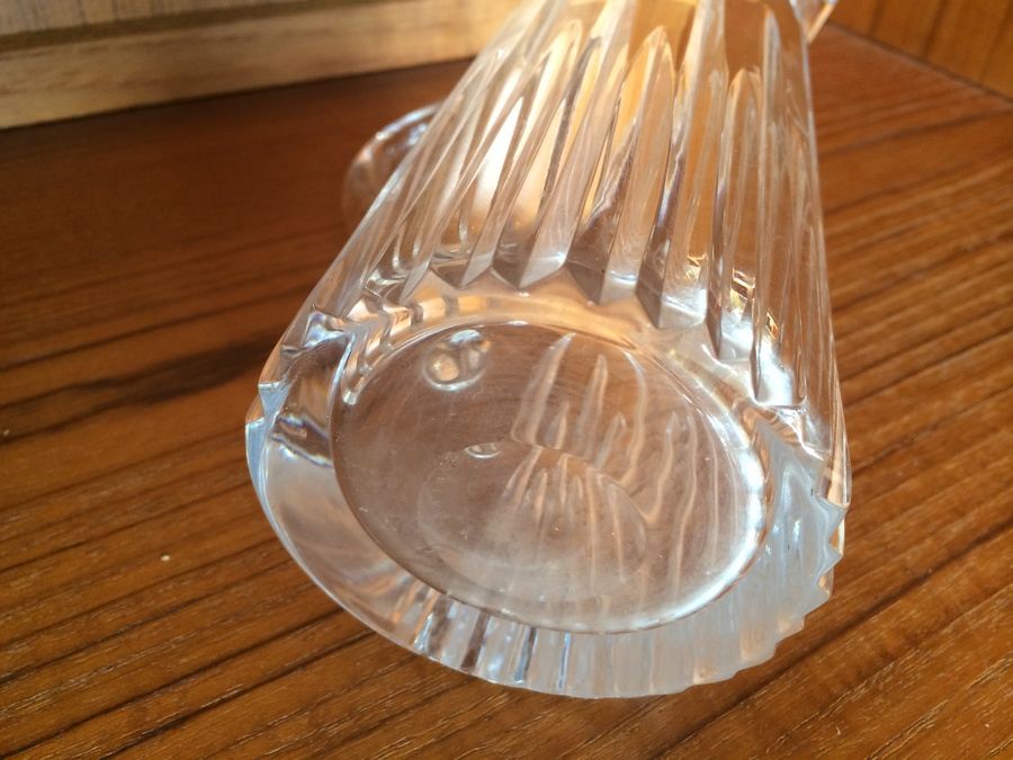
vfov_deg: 46.8
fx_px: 878
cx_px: 506
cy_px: 380
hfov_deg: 60.0
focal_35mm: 30
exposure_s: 1/30
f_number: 2.2
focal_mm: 4.12
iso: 100
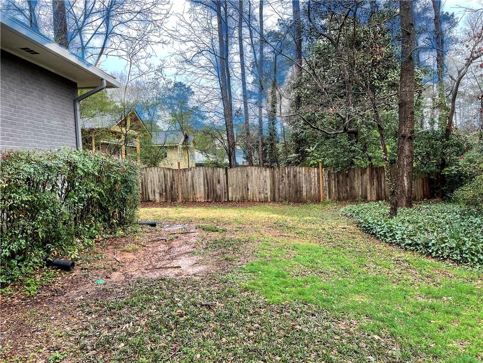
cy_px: 182
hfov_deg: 67.3
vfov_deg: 53.1
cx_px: 242
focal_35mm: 26
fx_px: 363
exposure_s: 1/209
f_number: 1.6
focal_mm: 4.2
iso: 32
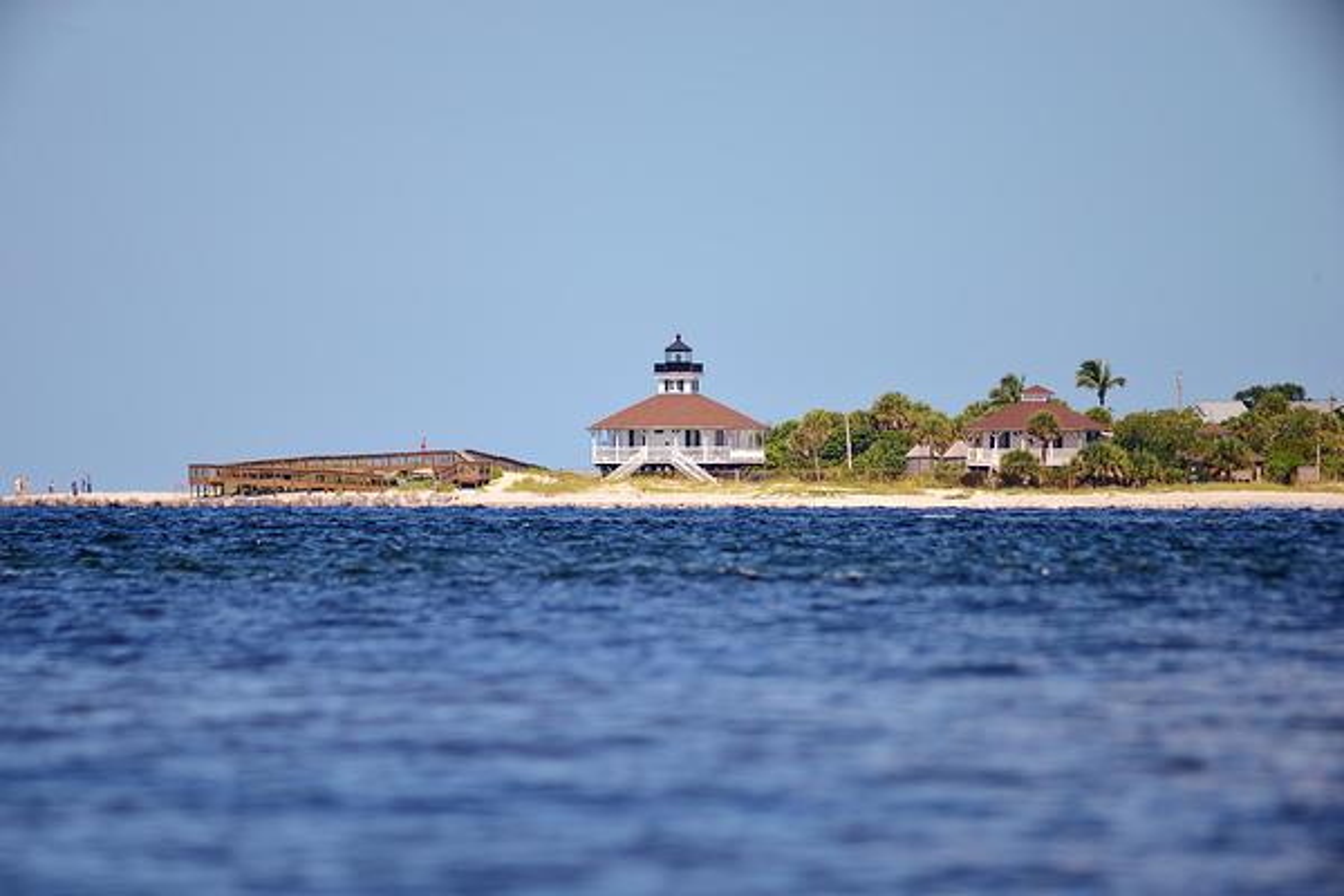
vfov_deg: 2.7
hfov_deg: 4.1
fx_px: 18665
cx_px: 672
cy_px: 448
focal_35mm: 500
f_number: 6.3
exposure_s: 1/500
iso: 100
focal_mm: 500
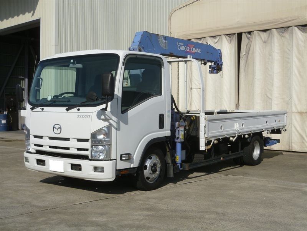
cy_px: 116
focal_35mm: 47
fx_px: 417
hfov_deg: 40.4
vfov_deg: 30.9
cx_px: 154
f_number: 11
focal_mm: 8.4
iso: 100
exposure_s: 1/250
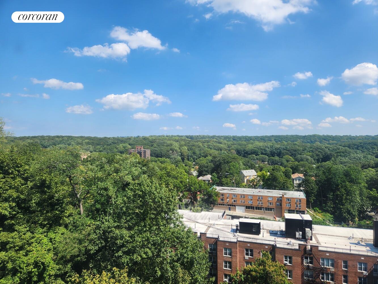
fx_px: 251
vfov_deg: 58.9
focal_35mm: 23
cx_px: 189
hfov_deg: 73.9
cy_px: 142
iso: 20
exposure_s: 1/1258
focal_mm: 5.4
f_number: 1.8
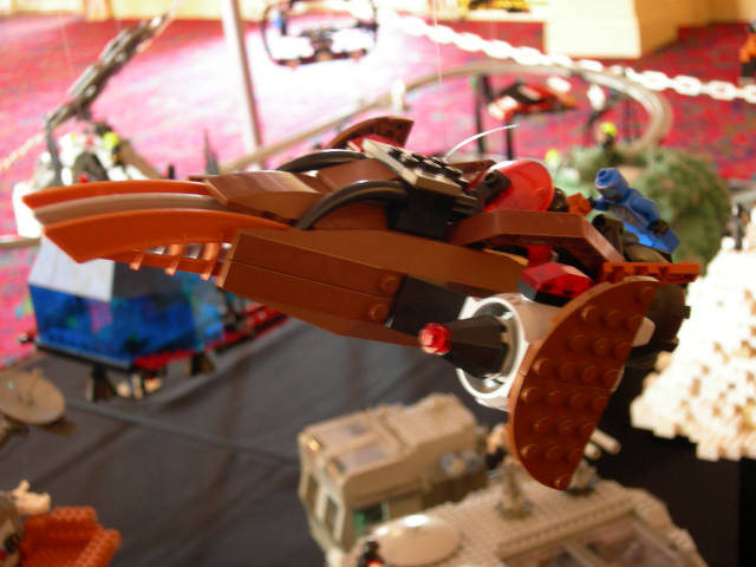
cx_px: 378
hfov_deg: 33.8
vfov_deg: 25.7
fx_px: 1245
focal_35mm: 57
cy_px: 284
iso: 200
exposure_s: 1/2.4
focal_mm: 11.9
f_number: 3.3
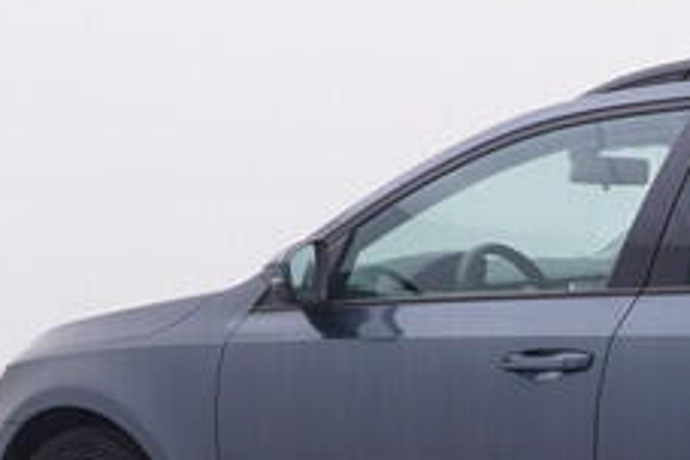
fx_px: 1940
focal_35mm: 101
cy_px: 415
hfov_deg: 19.7
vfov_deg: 13.4
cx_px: 636
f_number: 5
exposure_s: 1/80
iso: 200
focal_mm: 15
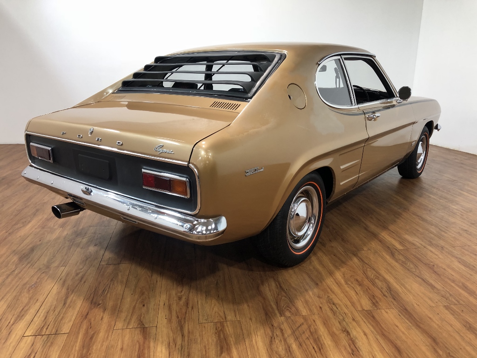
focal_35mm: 29
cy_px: 179
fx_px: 400
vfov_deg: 48.2
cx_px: 238
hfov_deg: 61.7
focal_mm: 3.99
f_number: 1.8
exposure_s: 1/100
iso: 80
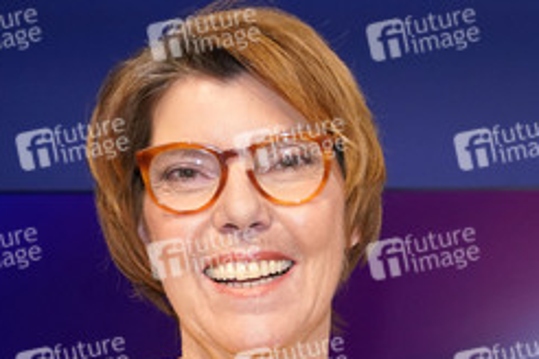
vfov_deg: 17.5
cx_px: 233
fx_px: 1153
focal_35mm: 77
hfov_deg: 26.3
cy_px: 309
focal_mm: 42
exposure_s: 1/160
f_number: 5
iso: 2000
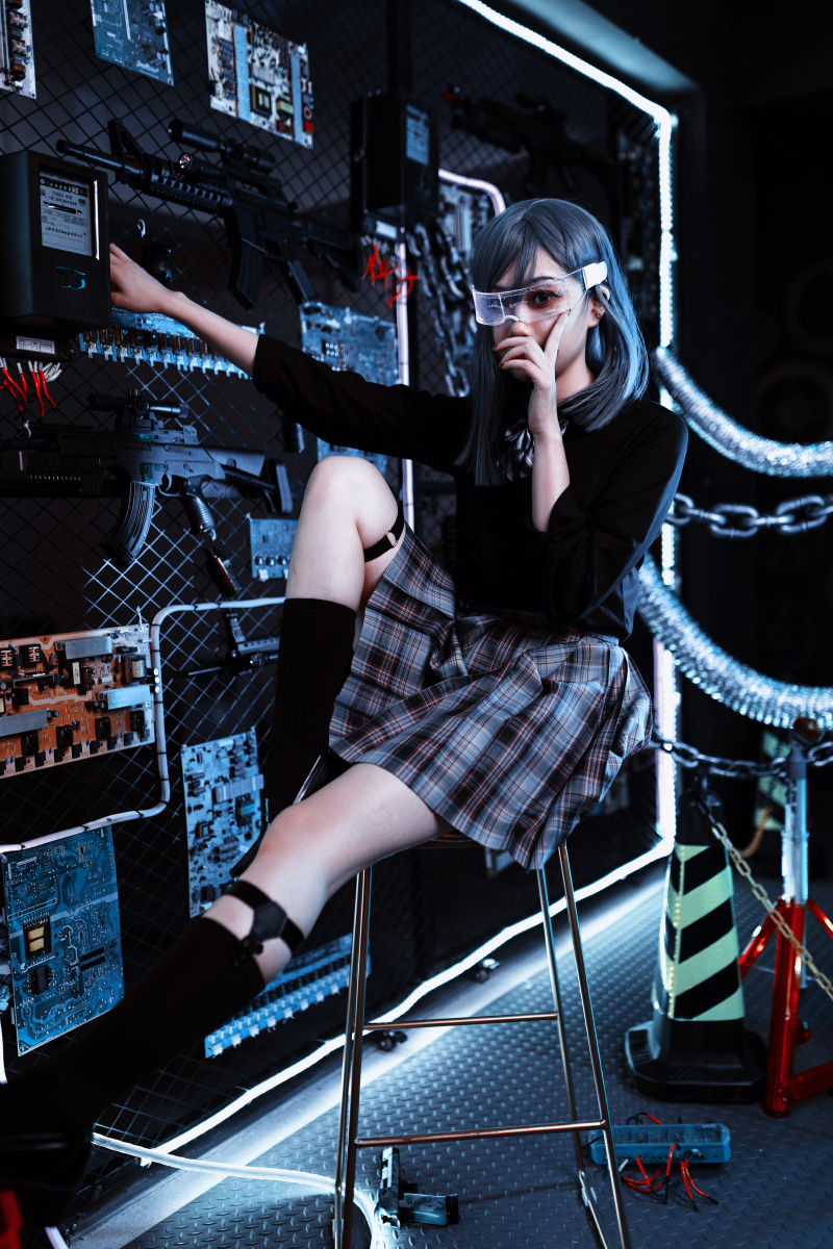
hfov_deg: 37.9
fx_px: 1215
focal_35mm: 35
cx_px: 416
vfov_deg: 54.4
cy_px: 624
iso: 320
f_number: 1.8
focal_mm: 35
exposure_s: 1/125
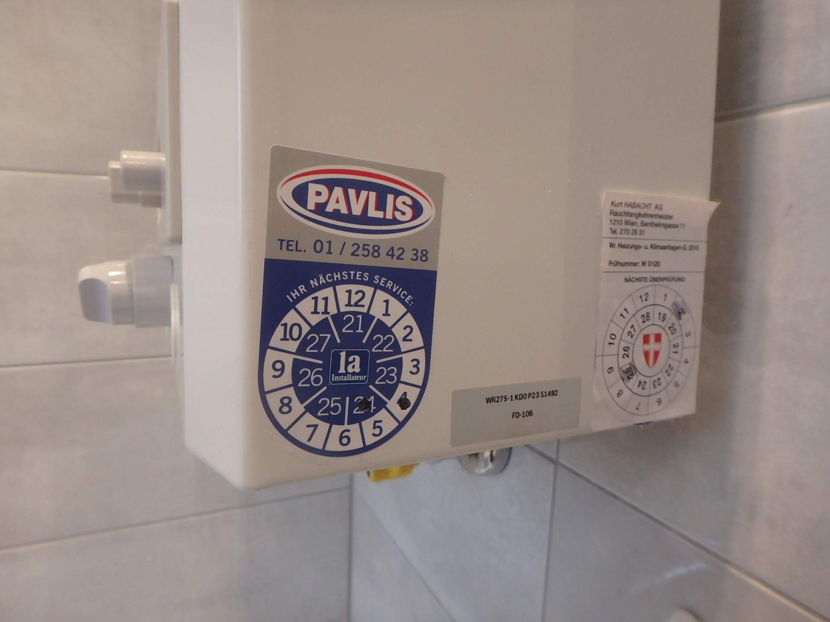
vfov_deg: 63.4
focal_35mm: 21
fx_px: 504
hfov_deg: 79.0
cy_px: 311
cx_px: 415
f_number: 3.5
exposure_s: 1/30
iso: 320
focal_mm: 3.7
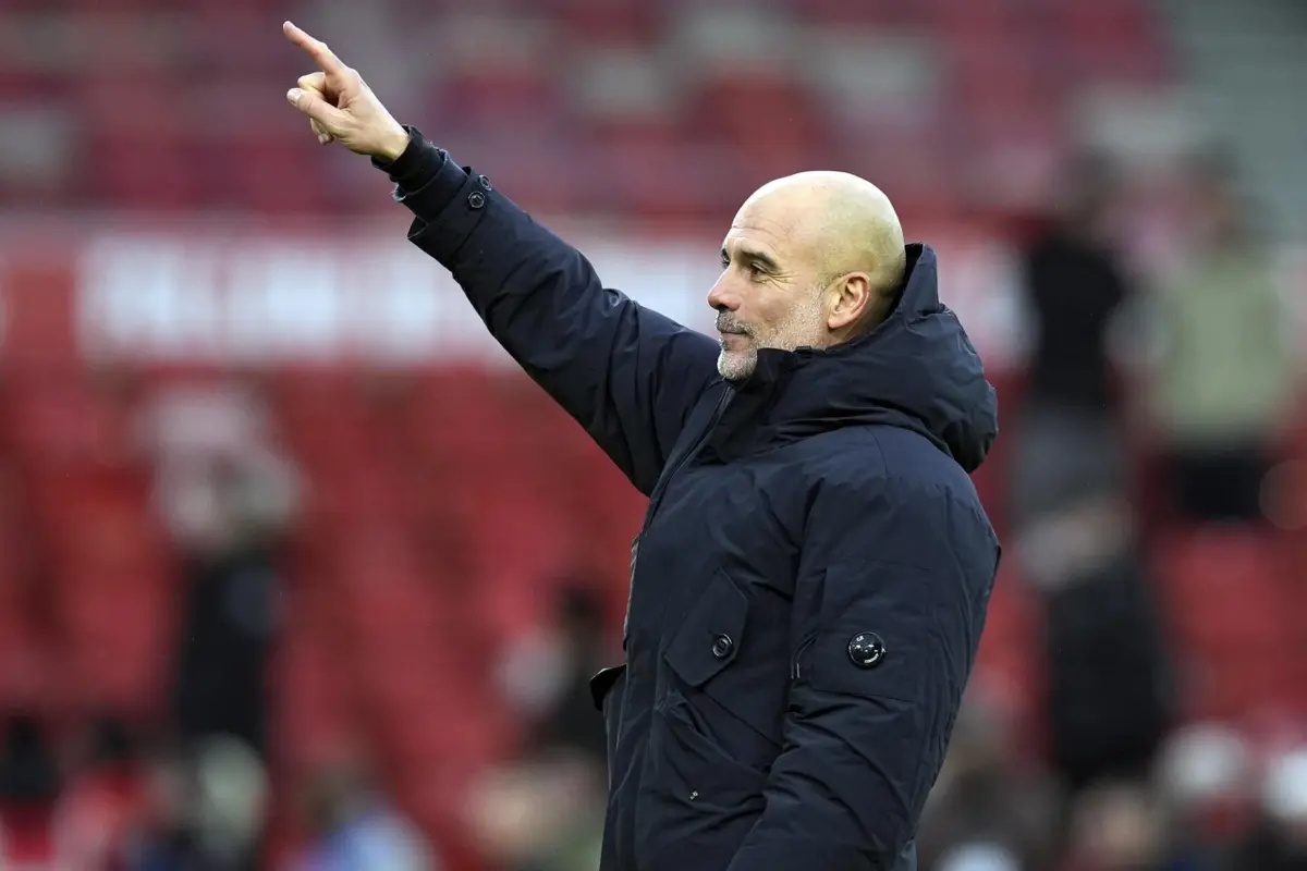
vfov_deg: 2.3
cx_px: 654
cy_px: 436
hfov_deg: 3.4
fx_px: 21782
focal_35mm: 600
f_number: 3.2
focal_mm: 400
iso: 1250
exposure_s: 1/1000
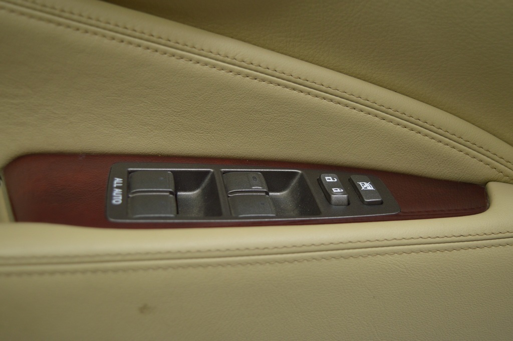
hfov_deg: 45.0
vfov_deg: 30.8
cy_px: 170
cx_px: 256
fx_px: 619
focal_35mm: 44
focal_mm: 29
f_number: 4.2
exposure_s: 1/80
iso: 400
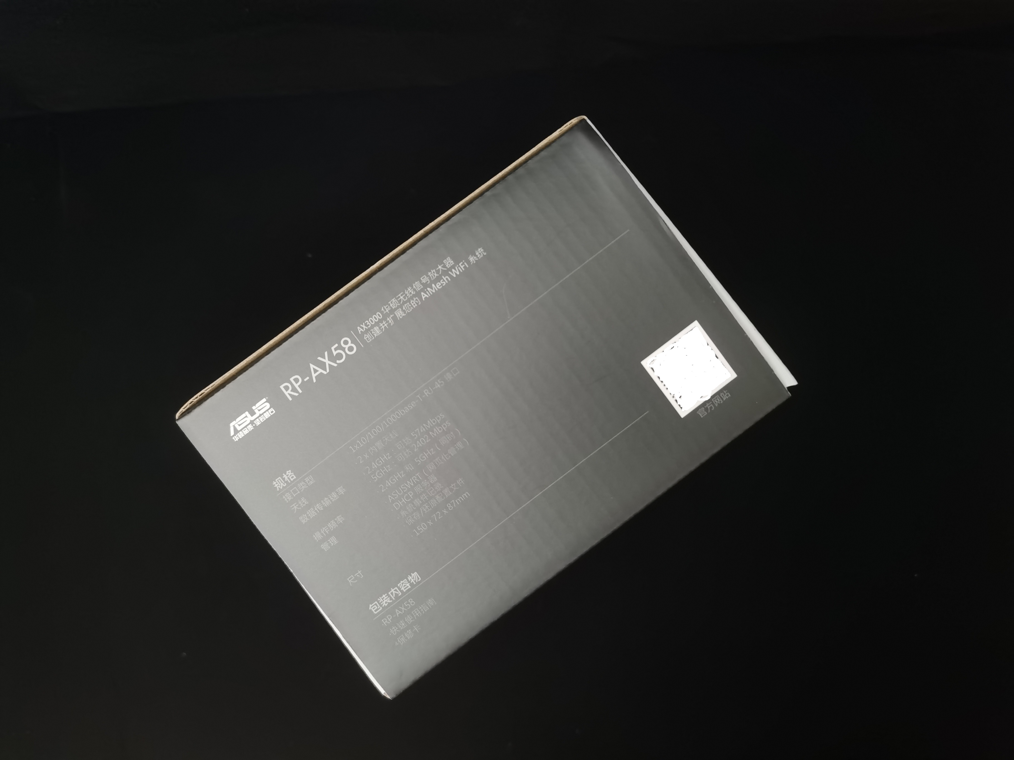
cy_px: 380
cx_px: 507
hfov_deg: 65.3
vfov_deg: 51.4
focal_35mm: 27
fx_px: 791
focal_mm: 5.56
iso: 800
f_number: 1.6
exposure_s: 1/20
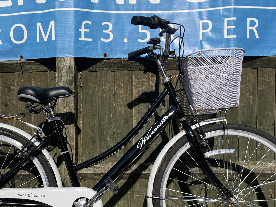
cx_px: 96
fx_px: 367
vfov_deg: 31.4
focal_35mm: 46
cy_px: 125
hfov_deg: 40.8
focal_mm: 4.2
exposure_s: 1/5556
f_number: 1.6
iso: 32
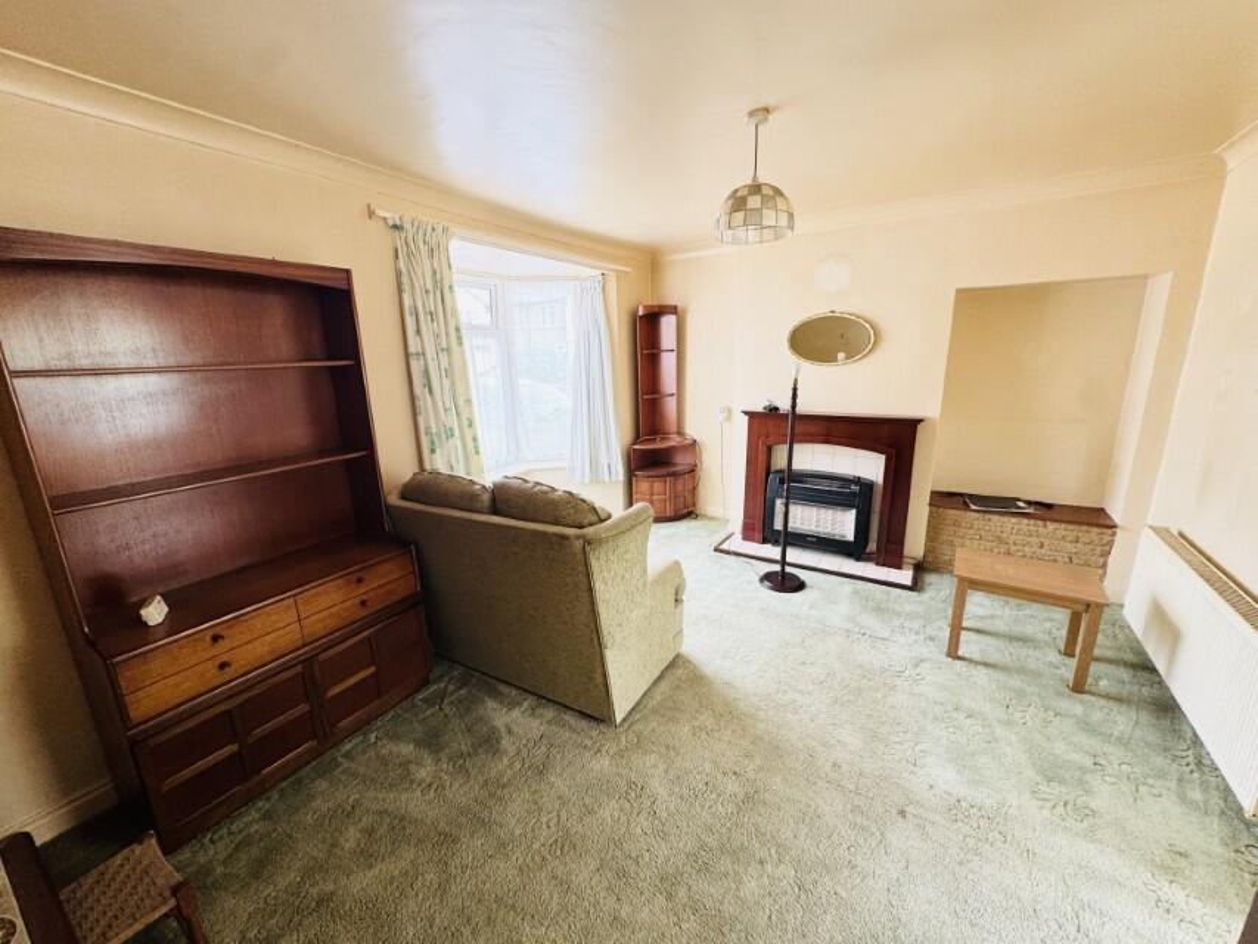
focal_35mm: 14
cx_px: 629
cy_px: 472
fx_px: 509
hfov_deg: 102.1
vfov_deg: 85.7
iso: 125
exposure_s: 1/100
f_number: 2.2
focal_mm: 2.22
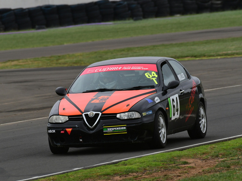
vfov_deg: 1.8
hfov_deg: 2.4
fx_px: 5692
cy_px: 90
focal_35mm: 814
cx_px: 107
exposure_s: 1/640
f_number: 10
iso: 640
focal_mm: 500
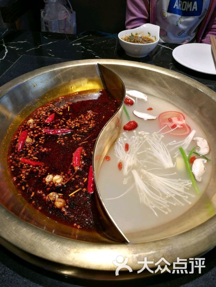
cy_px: 144
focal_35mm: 27
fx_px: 225
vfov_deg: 65.3
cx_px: 108
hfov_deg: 51.4
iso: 64
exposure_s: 1/50
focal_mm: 3.95
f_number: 2.2
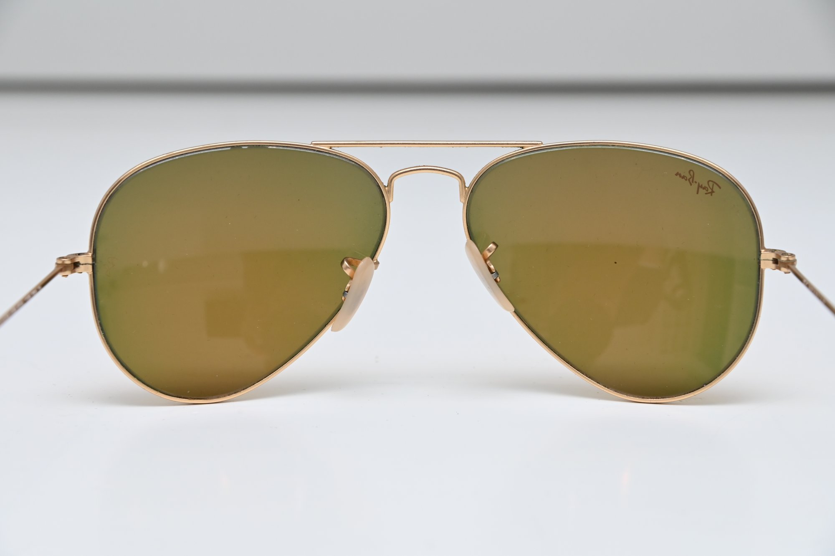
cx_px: 418
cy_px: 278
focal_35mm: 150
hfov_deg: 13.7
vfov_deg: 9.1
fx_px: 3477
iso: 1000
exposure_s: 1/60
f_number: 10
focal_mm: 150
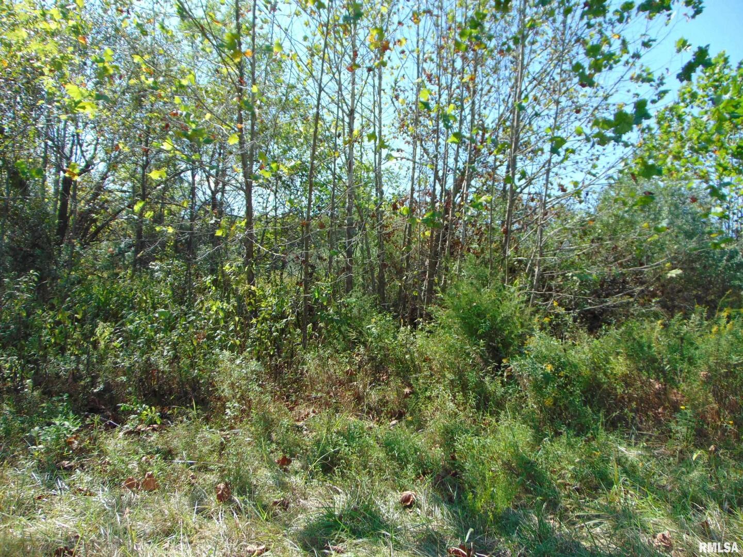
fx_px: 537
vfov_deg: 54.9
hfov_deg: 69.4
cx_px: 372
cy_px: 278
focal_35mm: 25
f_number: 3
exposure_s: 1/640
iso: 100
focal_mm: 4.5
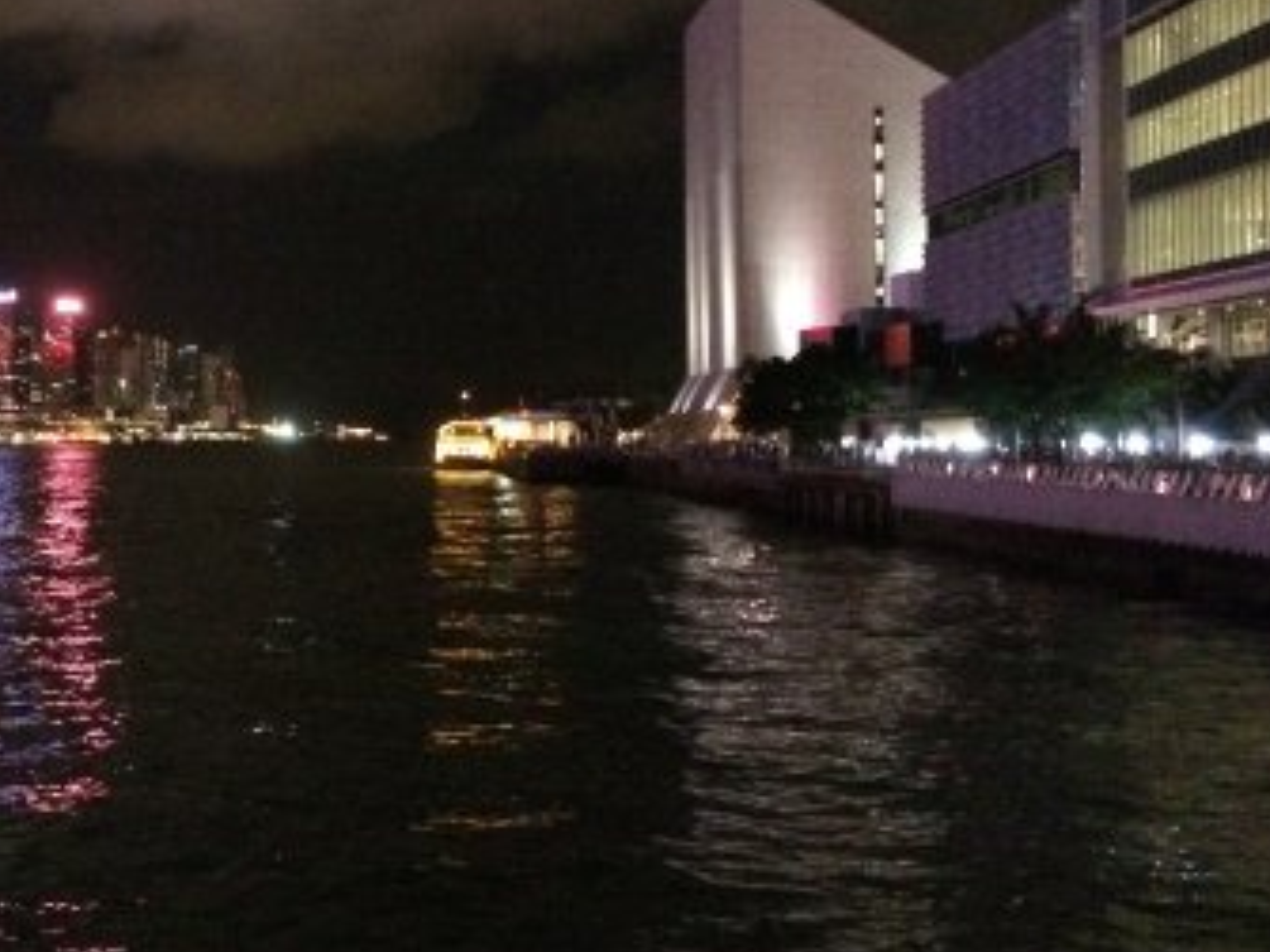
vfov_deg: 27.4
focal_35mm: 53
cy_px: 366
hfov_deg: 35.6
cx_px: 368
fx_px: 1944
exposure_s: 1/17
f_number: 2.2
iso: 1000
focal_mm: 4.15
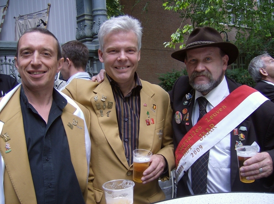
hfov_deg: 51.5
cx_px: 137
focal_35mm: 36
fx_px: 284
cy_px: 102
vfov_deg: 39.5
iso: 100
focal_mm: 6
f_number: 2.8
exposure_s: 1/83.5
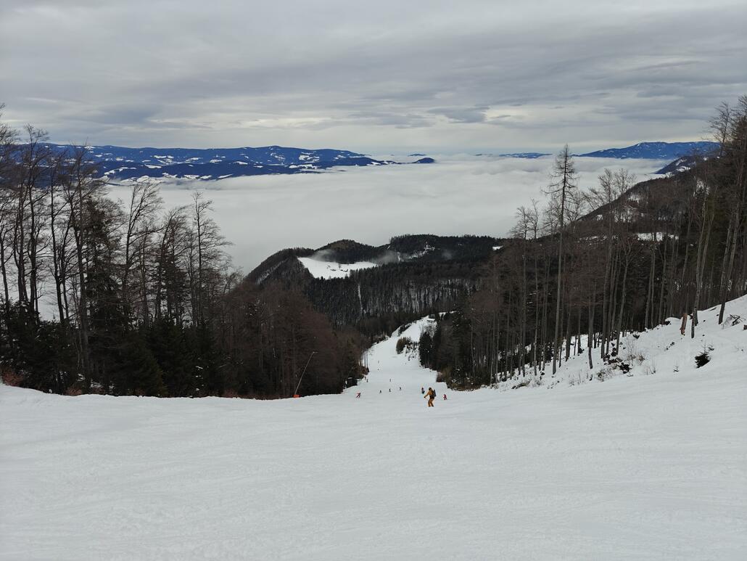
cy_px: 280
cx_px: 374
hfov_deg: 73.9
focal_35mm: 23
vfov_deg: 58.9
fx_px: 496
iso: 50
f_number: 1.6
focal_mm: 6.06
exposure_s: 1/982
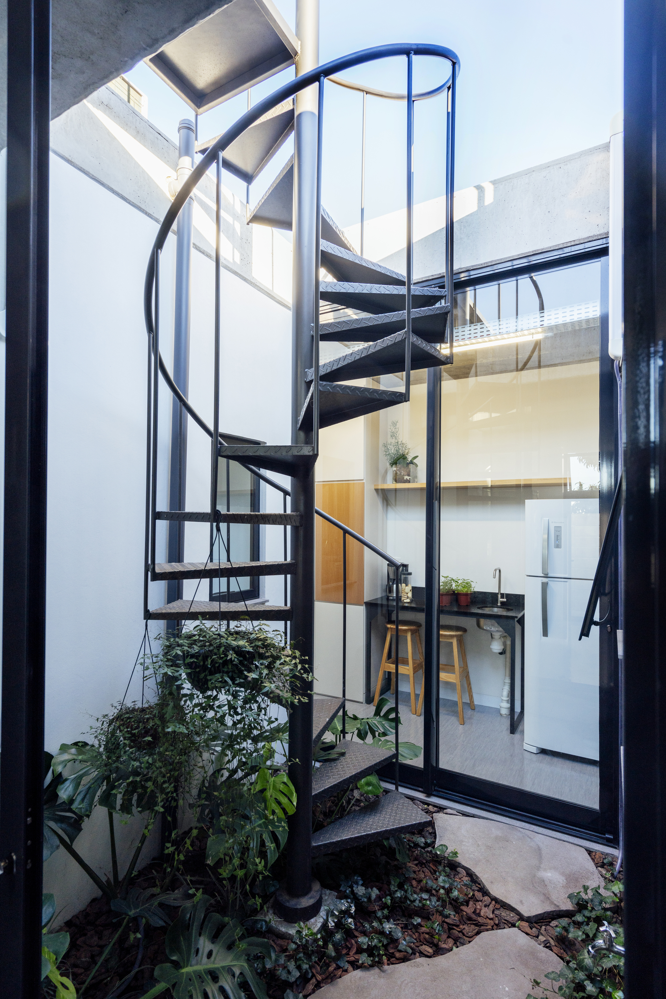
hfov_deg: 70.5
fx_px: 472
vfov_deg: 93.3
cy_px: 500
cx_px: 333
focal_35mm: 17
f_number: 7.1
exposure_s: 1/40
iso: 320
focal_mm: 17
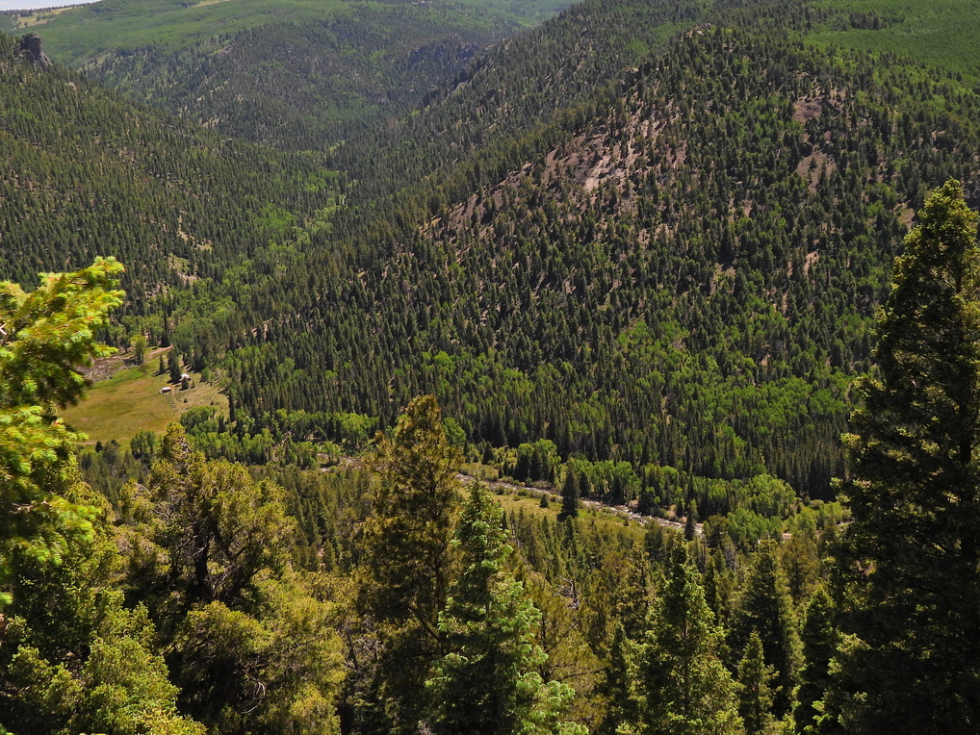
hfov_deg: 42.9
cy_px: 285
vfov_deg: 32.8
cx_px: 488
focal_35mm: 44
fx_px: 1246
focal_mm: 6.2
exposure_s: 1/1600
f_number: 3.2
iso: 100
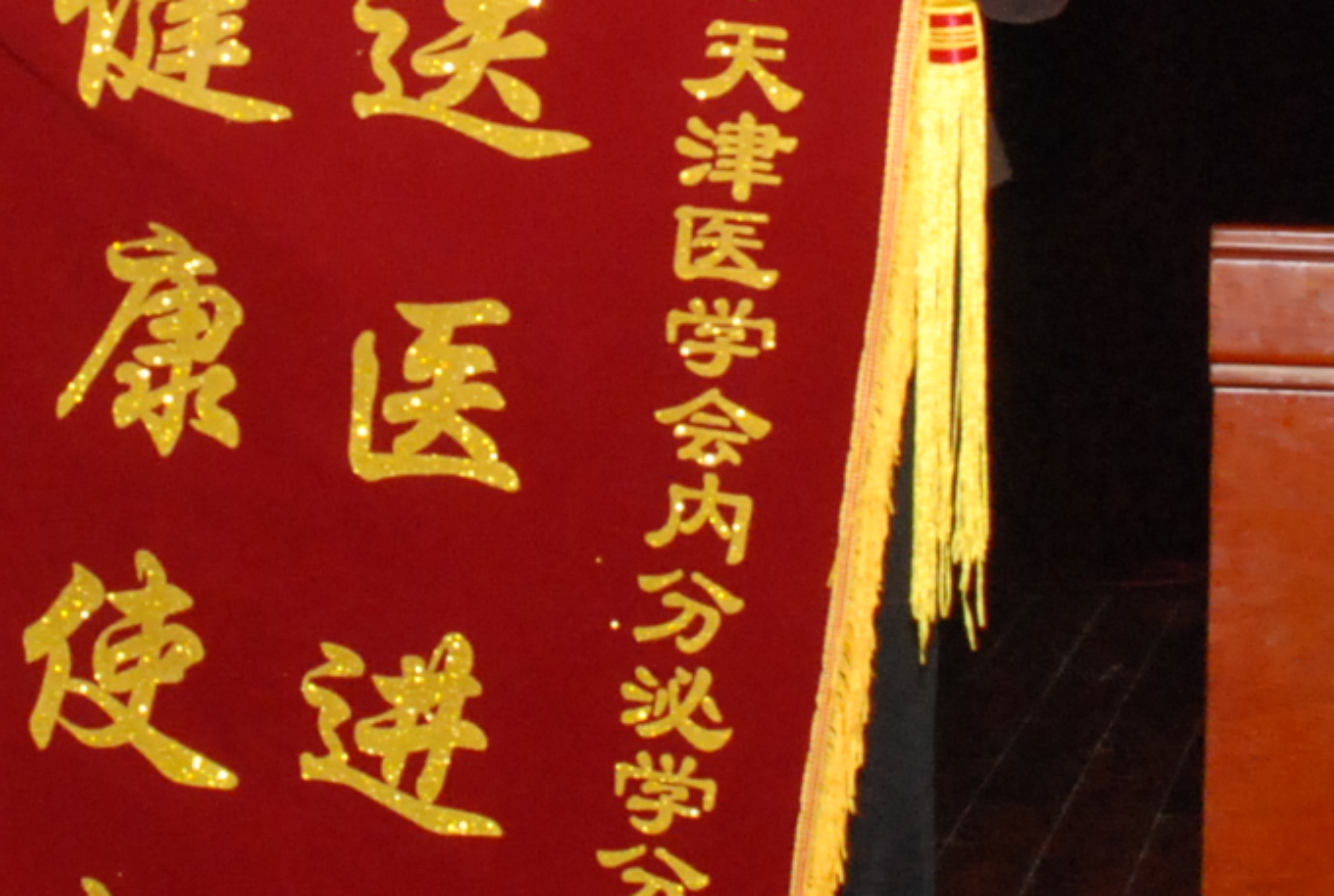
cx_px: 239
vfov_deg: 3.5
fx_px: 14709
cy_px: 6
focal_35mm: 396
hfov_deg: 5.2
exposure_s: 1/60
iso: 1100
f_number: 9
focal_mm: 62
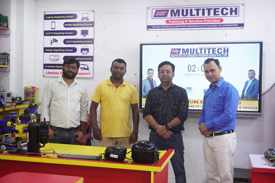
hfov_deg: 41.1
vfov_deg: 28.1
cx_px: 138
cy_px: 92
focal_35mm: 48
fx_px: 367
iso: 1600
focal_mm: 32
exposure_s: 1/50
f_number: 5
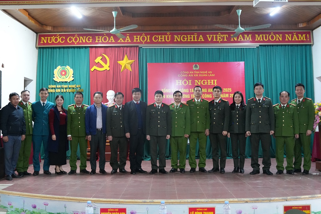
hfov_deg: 51.9
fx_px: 330
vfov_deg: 35.9
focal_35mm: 37
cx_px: 160
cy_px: 107
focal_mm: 25
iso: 4000
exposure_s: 1/125
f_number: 2.8
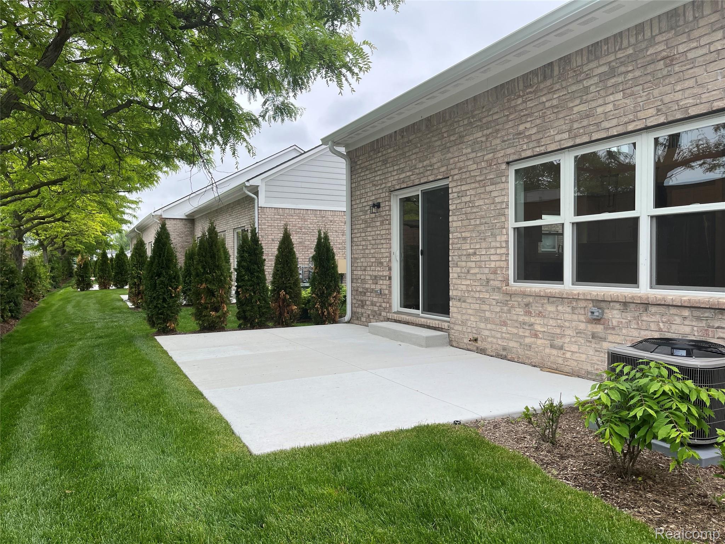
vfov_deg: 53.1
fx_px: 545
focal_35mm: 26
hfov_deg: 67.3
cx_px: 362
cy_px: 272
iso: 50
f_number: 1.6
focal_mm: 5.1
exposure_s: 1/705
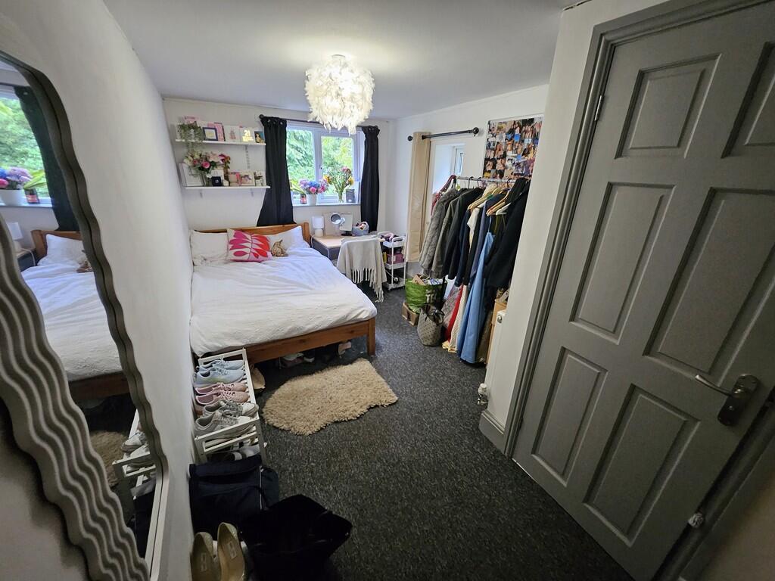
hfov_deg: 106.2
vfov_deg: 89.9
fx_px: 291
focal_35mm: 13
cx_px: 388
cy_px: 290
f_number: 2.2
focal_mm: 1.7
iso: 400
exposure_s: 1/33
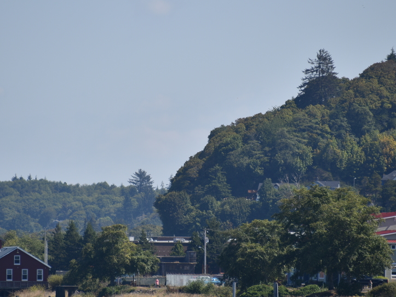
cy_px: 157
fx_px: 5845
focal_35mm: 511
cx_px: 179
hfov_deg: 3.9
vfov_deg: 2.9
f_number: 6.3
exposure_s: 1/640
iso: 100
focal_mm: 300
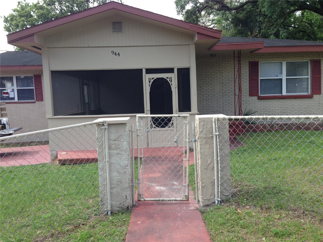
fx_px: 308
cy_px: 121
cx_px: 162
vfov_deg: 42.9
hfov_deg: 55.4
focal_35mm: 33
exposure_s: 1/420
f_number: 2.4
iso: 50
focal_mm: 4.12
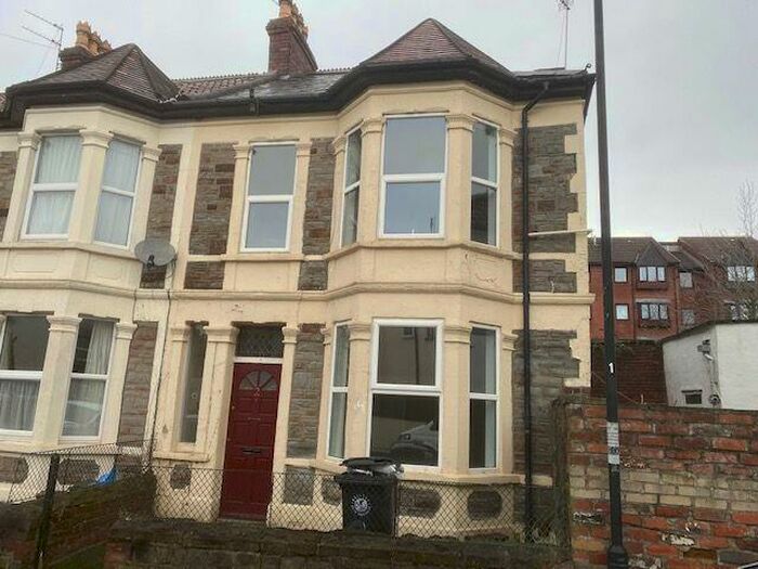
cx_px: 379
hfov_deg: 67.3
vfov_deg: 53.1
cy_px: 284
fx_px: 569
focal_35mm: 26
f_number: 1.8
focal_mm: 4.25
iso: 32
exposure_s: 1/122
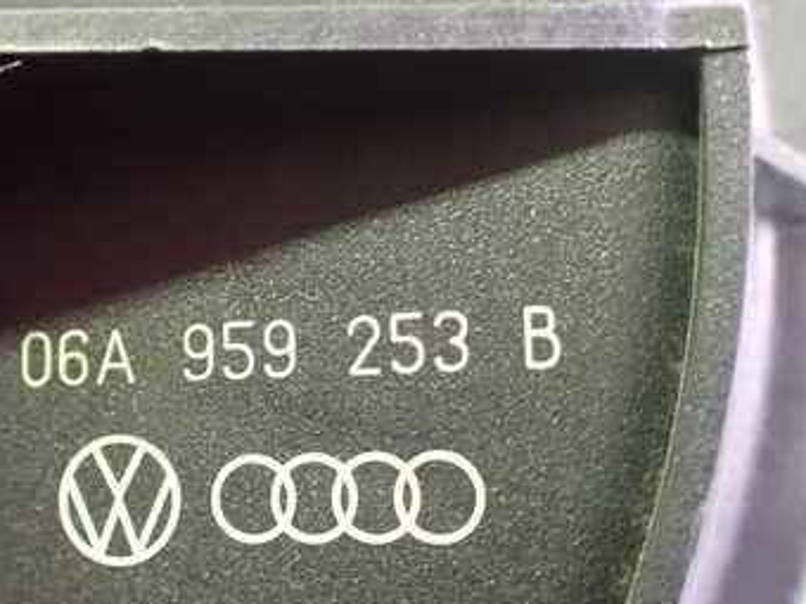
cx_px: 311
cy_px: 358
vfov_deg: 27.5
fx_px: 1234
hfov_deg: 36.0
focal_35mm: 53
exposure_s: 1/25
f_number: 2.3
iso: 1600
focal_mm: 5.4
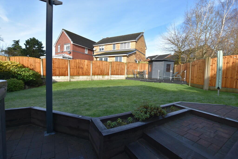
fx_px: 99
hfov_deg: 100.4
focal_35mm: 15
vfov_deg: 77.3
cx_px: 119
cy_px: 80
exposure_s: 1/250
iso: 200
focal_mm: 10
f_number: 6.3
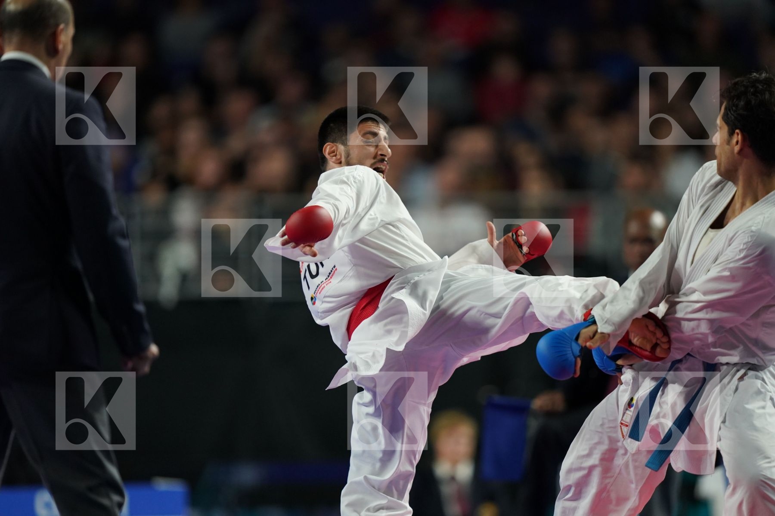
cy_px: 258
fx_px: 8610
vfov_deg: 3.4
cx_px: 388
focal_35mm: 400
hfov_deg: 5.2
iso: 2000
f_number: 2.8
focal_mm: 400
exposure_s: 1/1000
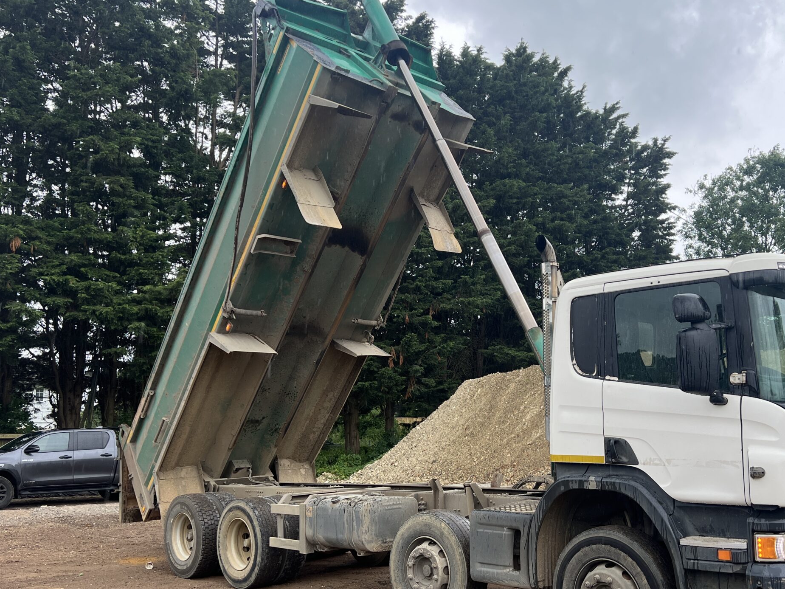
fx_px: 816
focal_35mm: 36
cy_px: 352
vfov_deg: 39.5
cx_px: 483
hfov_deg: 50.9
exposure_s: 1/314
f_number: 1.5
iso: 50
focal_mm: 5.7
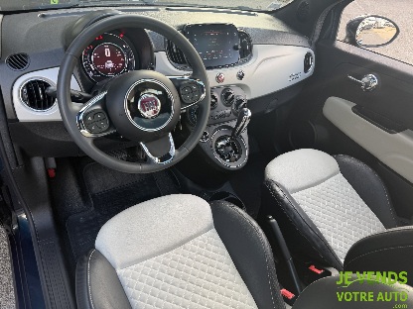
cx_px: 206
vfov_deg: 56.8
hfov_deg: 71.6
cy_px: 154
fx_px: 286
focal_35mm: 24
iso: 80
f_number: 1.78
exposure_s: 1/121
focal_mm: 6.76
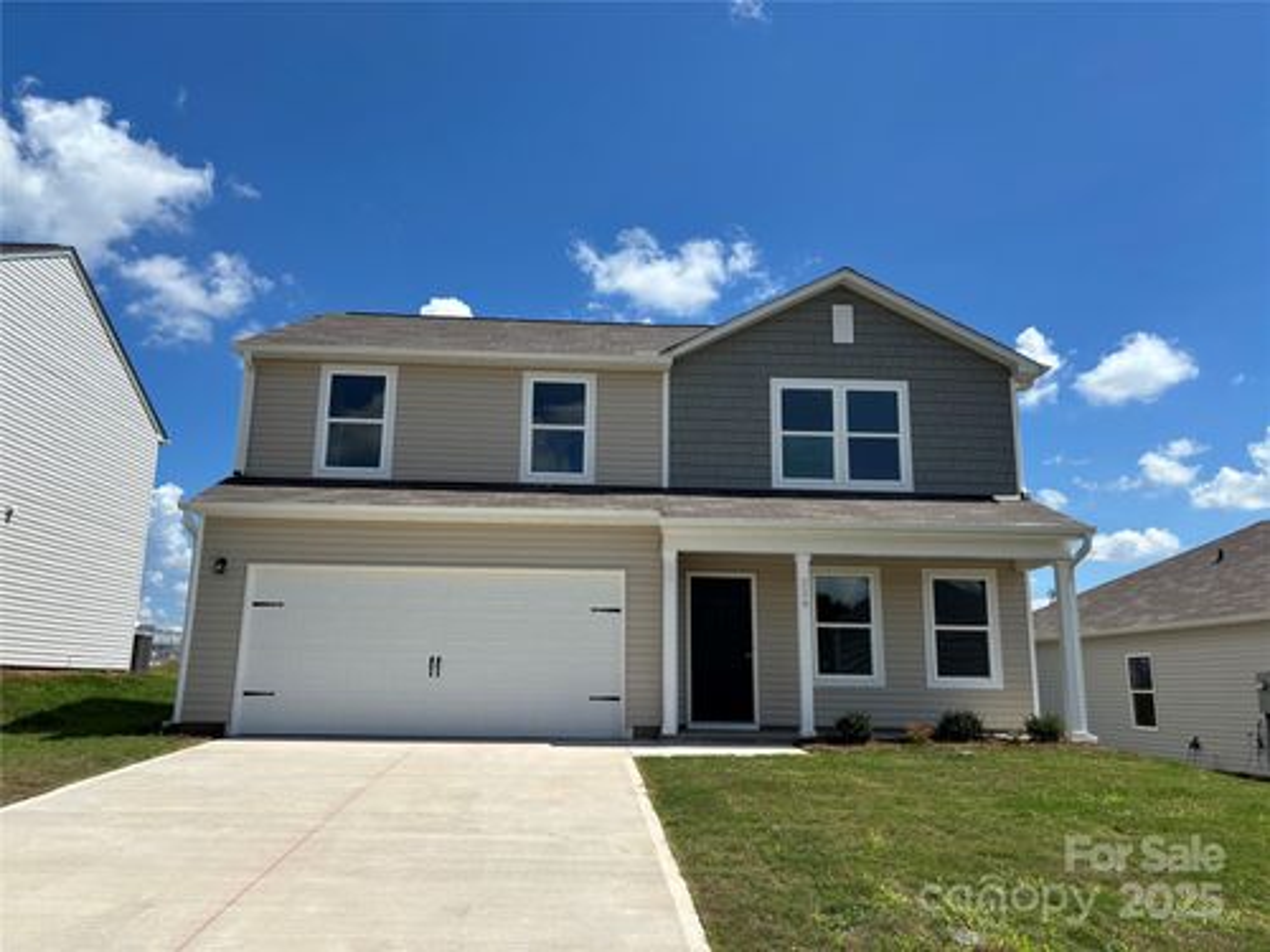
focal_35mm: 26
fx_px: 954
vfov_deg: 53.1
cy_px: 476
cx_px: 635
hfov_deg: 67.3
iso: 50
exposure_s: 1/4630
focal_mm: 5.96
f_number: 1.6
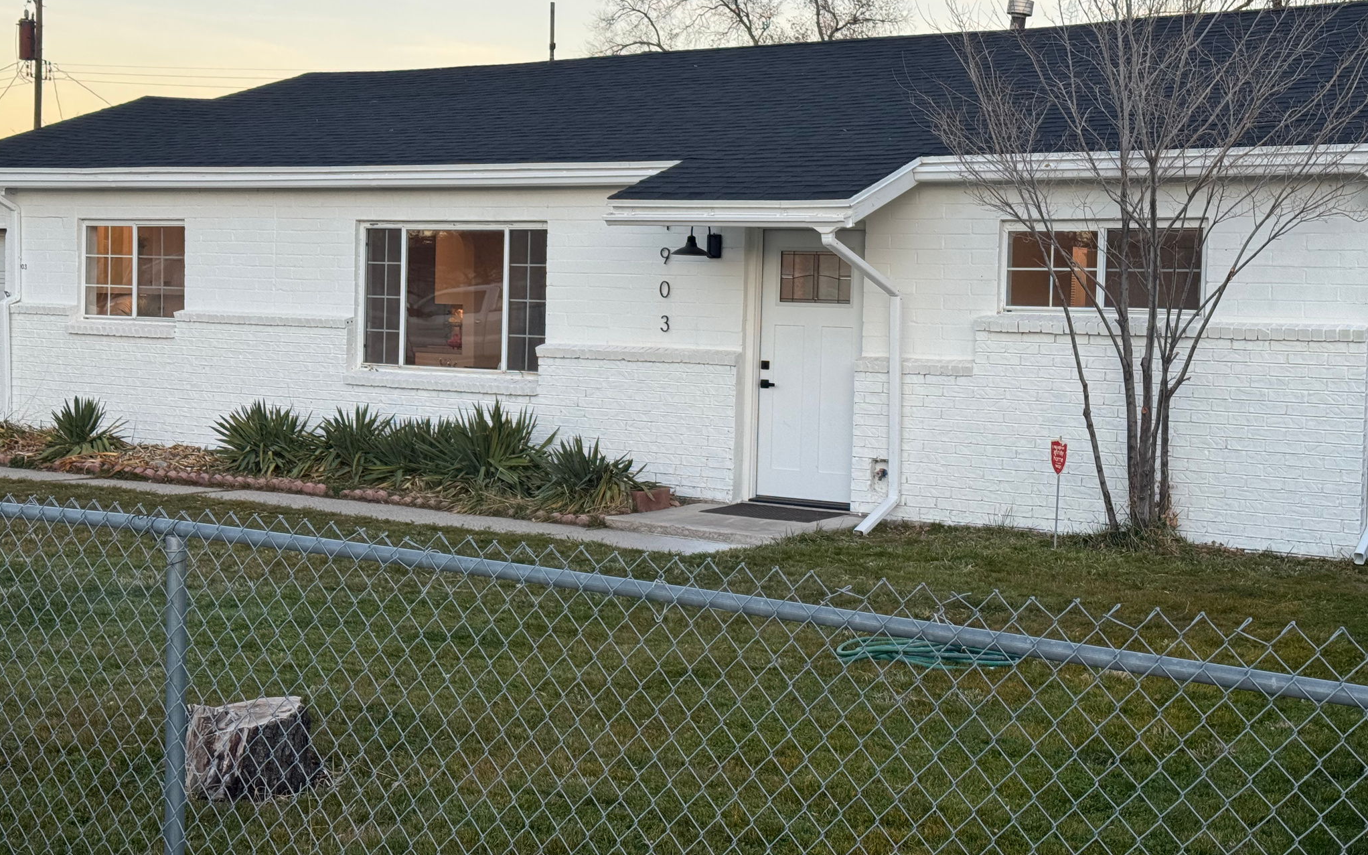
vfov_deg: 25.3
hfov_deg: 39.6
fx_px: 1901
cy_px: 368
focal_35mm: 51
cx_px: 683
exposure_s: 1/372
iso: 64
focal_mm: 6.76
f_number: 1.78
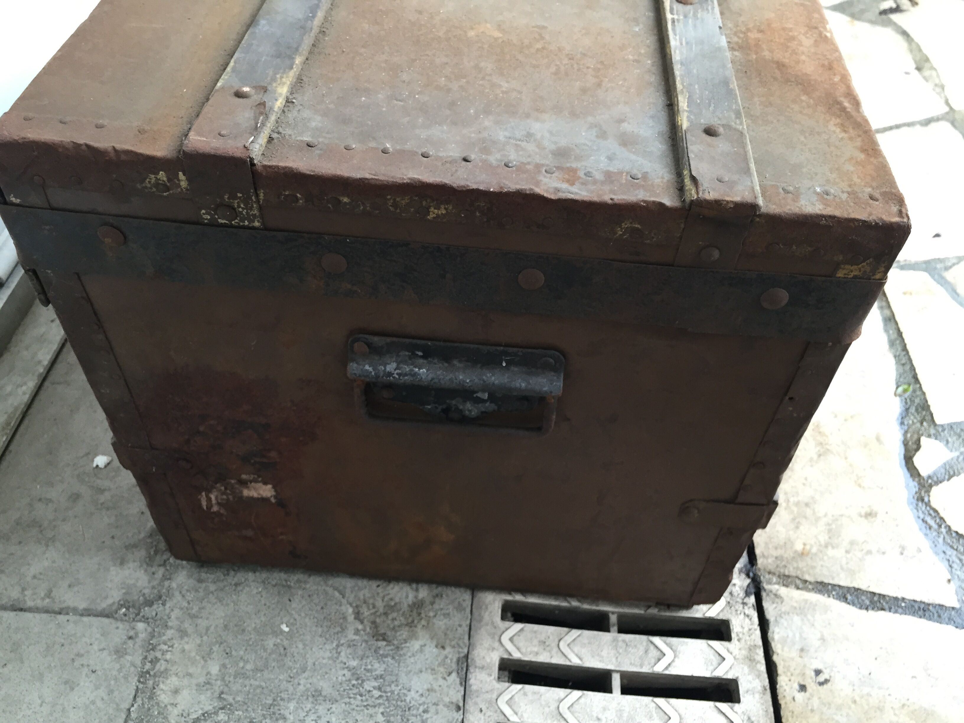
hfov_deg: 61.7
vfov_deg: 48.2
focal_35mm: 29
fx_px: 808
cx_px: 482
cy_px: 362
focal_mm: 4.15
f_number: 2.2
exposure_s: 1/30
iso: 40
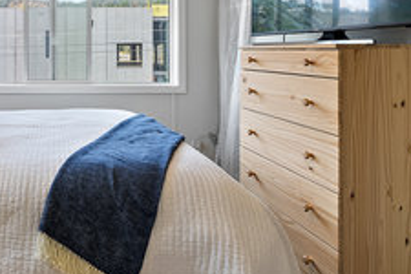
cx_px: 43
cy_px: 53
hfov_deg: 53.0
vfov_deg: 40.5
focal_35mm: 31
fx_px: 354
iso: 320
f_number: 6.3
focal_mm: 16
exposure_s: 1/25
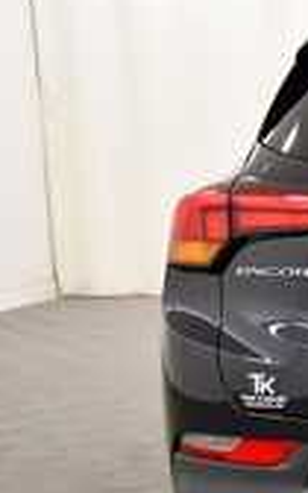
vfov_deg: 30.0
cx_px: 560
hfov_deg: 16.1
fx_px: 913
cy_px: 327
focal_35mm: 68
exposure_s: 1/125
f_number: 5.6
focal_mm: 19
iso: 1400
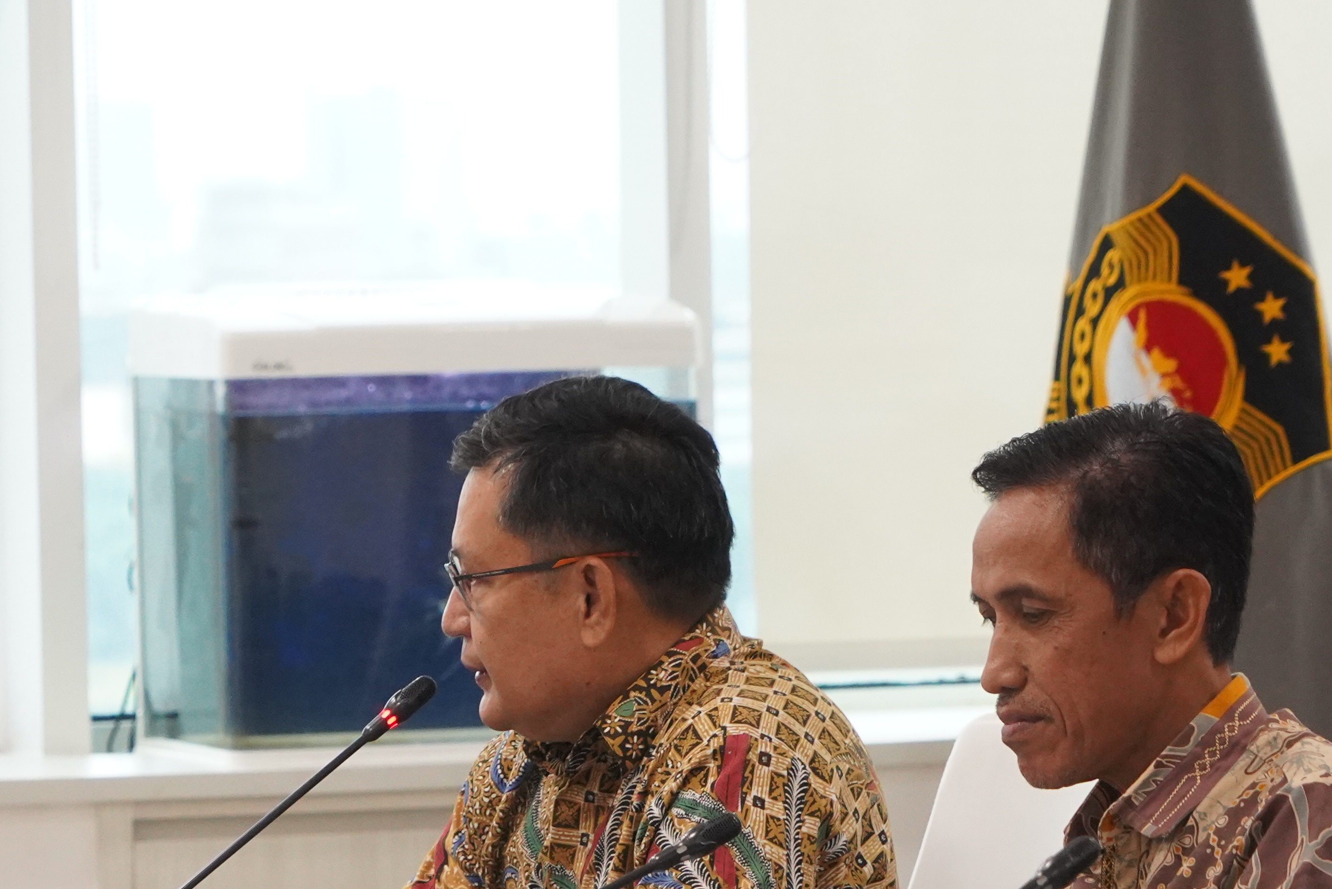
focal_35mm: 249
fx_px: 9213
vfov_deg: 5.5
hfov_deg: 8.3
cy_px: 854
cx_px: 258
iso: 5000
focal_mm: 117
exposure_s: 1/125
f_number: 7.1
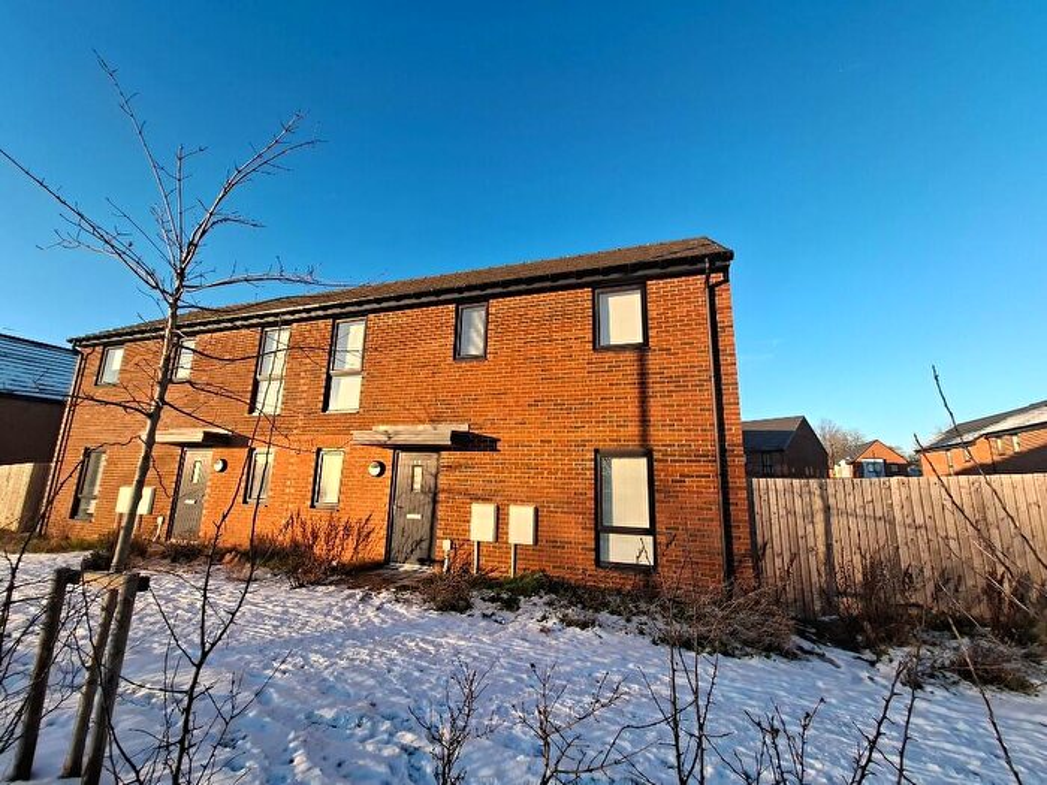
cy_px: 392
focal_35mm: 13
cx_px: 524
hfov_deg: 106.2
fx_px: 393
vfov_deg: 89.9
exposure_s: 1/282
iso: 40
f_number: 2.2
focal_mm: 1.74
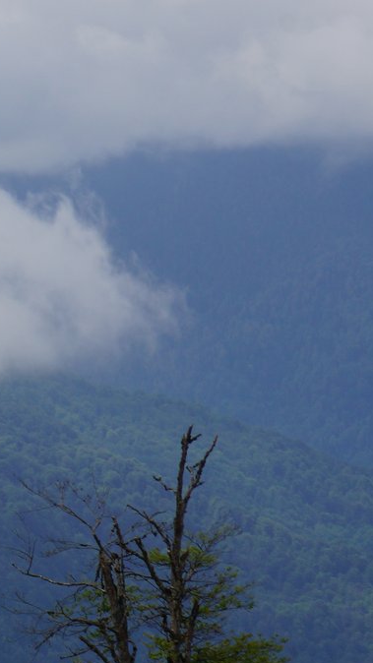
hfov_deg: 2.4
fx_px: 8851
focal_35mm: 503
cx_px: -408
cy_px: 304
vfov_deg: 4.3
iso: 100
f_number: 11
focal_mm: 135
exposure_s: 1/320
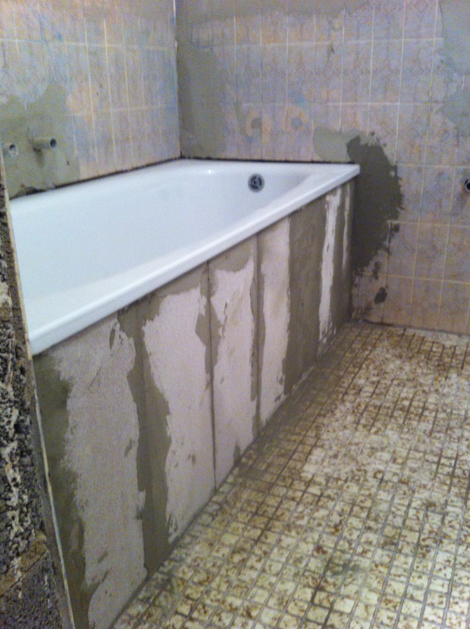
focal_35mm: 35
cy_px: 314
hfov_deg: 40.6
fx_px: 635
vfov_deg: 52.7
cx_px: 235
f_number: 2.8
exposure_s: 1/17
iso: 250
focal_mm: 3.85
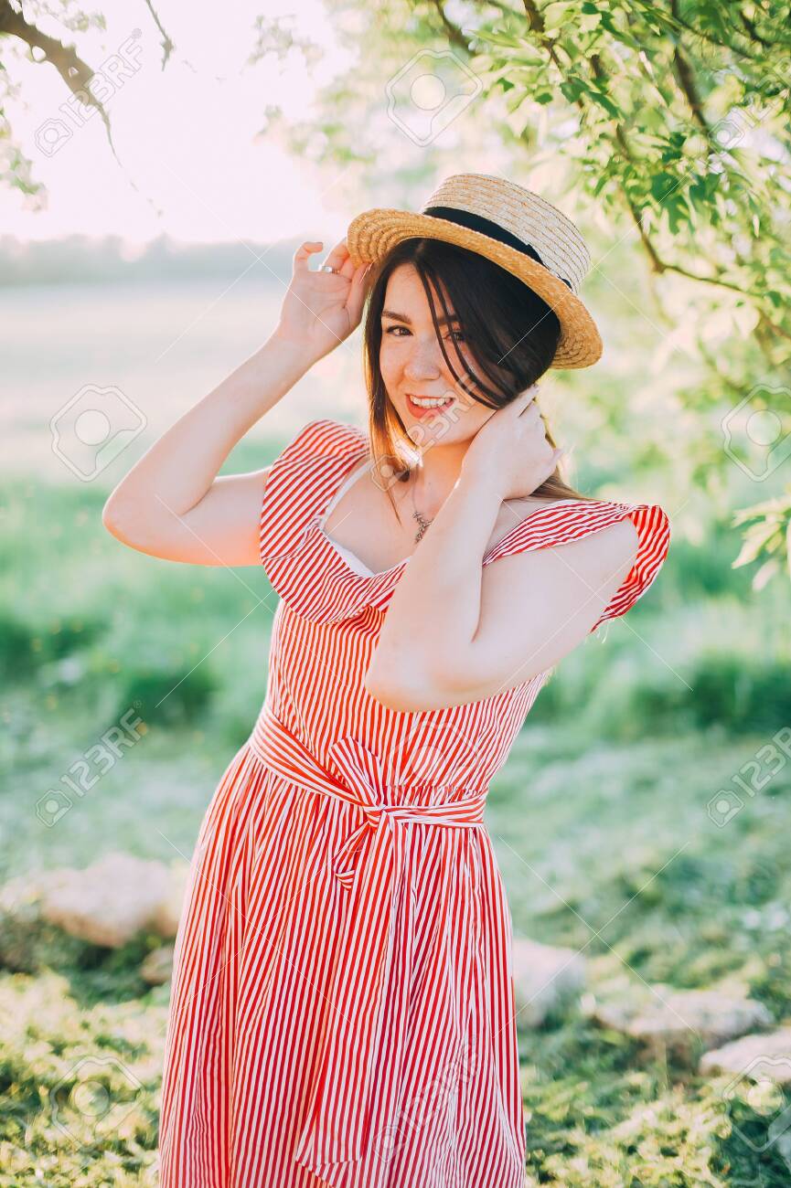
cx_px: 396
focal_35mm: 50
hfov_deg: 27.0
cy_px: 594
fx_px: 1650
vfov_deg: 39.6
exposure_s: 1/320
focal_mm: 50
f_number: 1.4
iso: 100
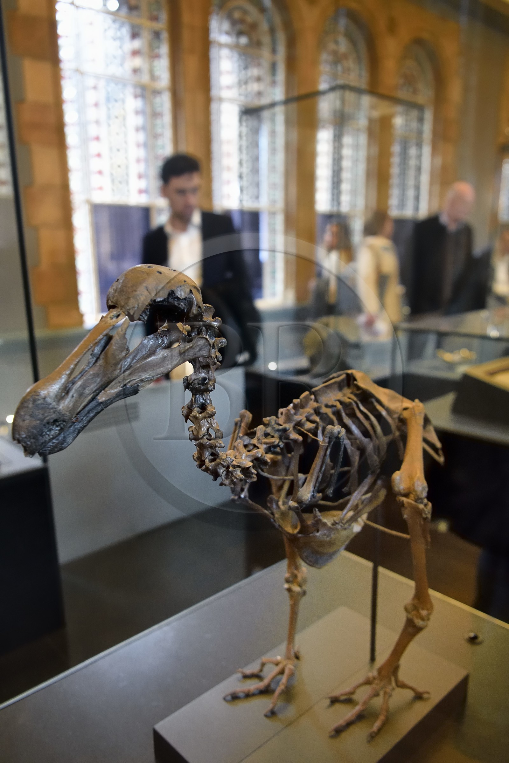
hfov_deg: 46.4
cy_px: 382
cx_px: 254
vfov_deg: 65.5
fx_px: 594
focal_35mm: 28
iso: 1600
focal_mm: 28
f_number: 3.2
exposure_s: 1/10
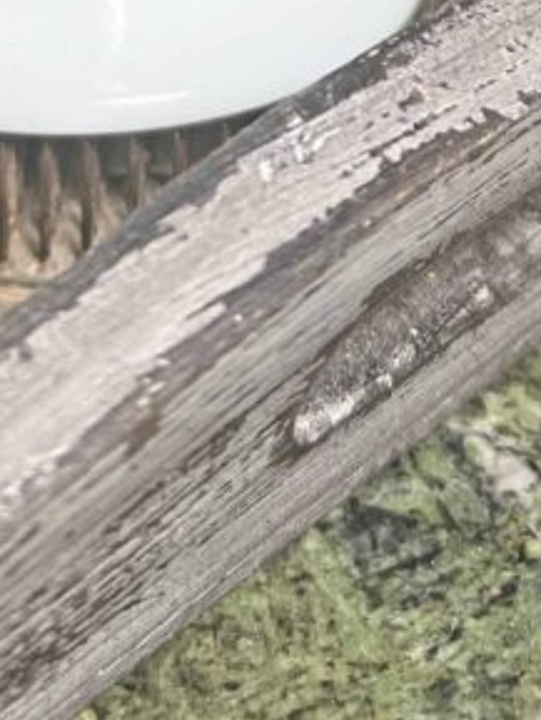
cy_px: -316
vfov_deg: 19.0
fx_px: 1916
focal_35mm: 92
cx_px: 27
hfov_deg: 15.8
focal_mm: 5.7
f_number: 1.5
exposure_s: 1/121
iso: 125
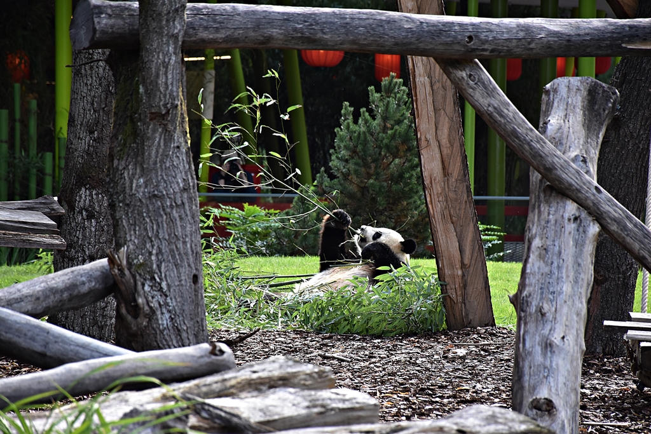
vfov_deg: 6.5
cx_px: 326
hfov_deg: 9.8
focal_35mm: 210
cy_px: 217
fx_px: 3798
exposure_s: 1/250
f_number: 5.6
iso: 800
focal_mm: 140
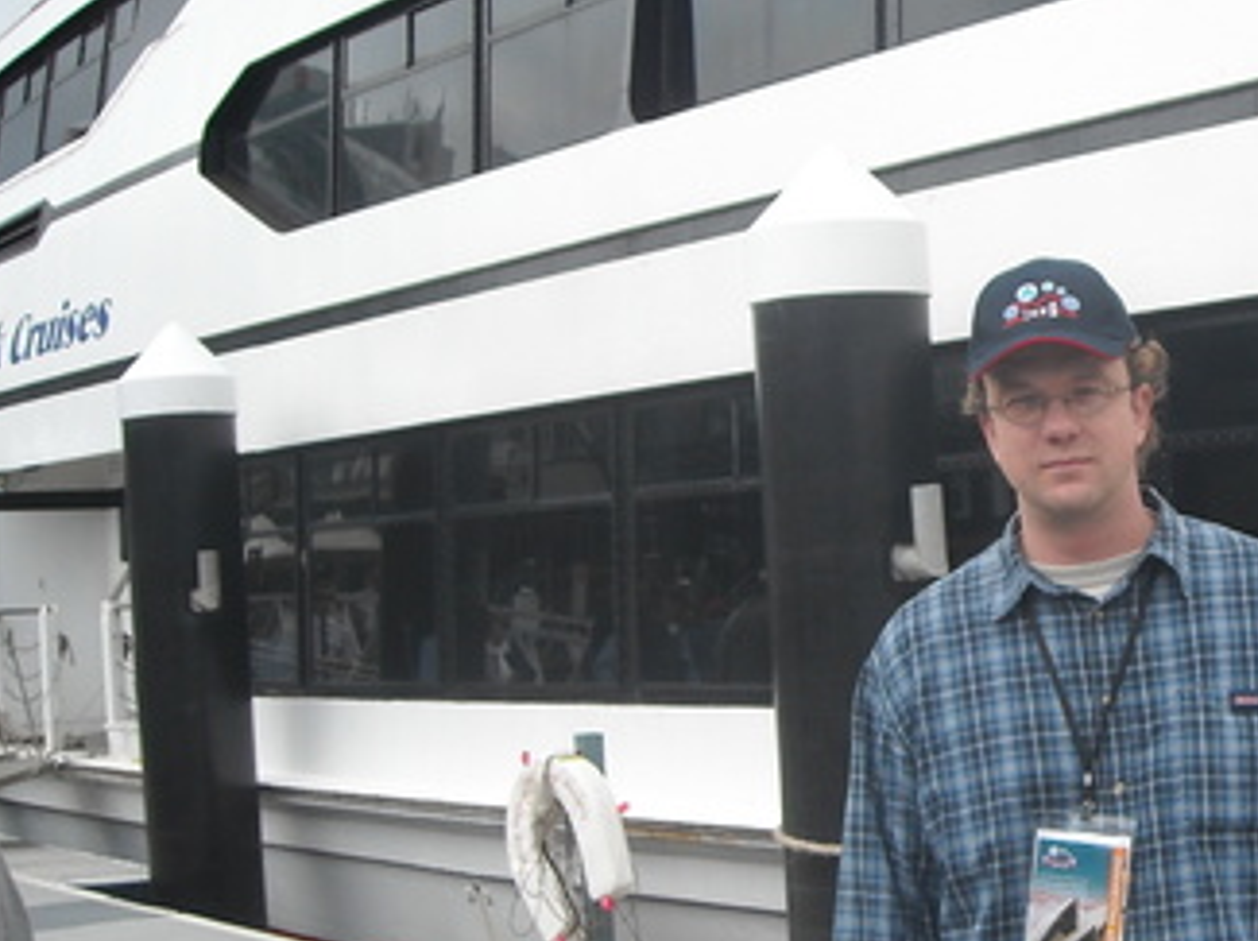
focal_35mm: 69
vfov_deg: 21.3
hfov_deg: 27.6
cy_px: 461
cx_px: 999
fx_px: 2505
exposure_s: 1/109
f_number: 5.6
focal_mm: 5.7
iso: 64
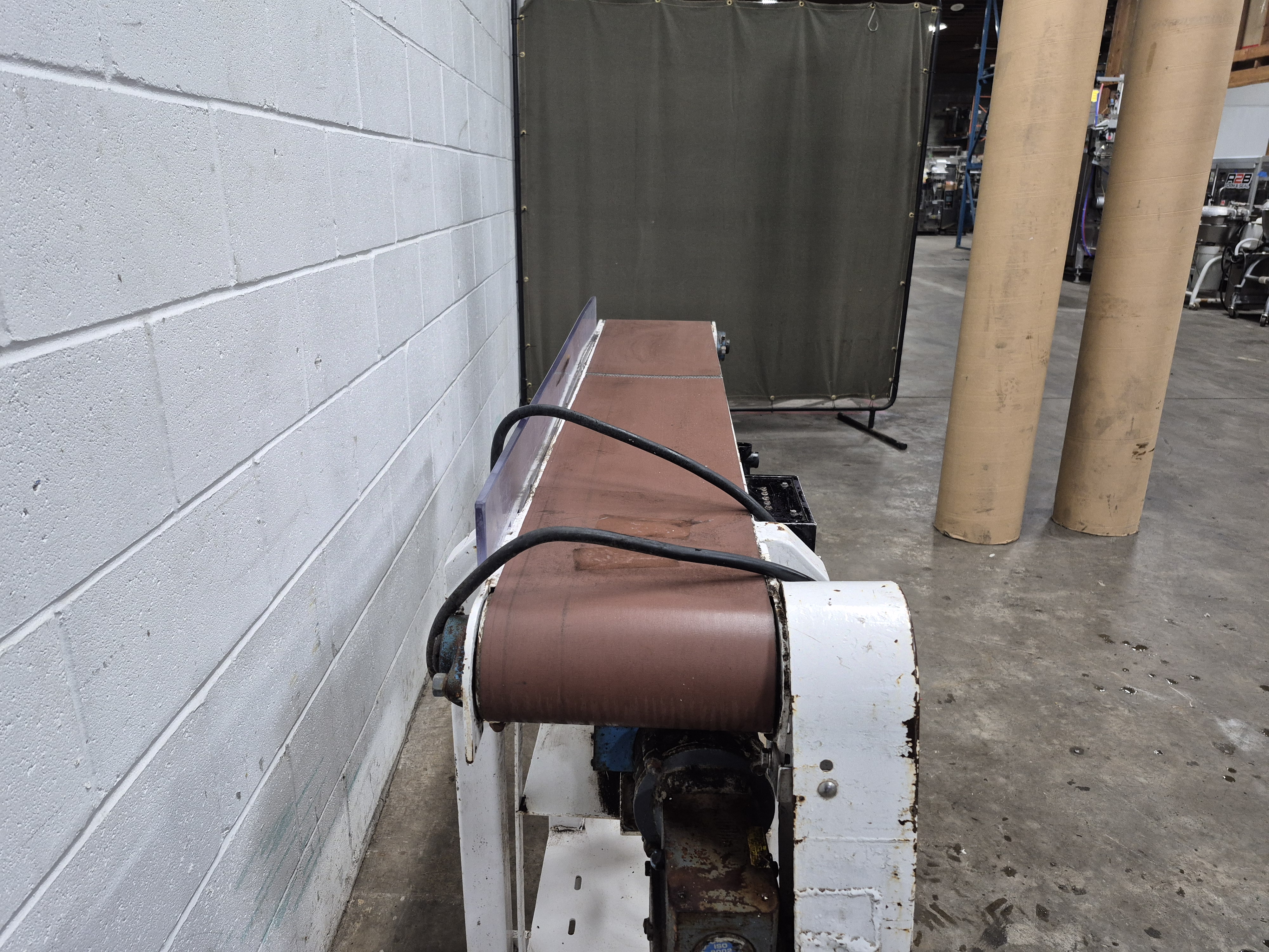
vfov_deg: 58.9
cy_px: 476
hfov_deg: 73.9
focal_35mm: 23
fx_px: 843
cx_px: 634
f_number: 1.8
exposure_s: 1/120
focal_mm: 5.4
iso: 320
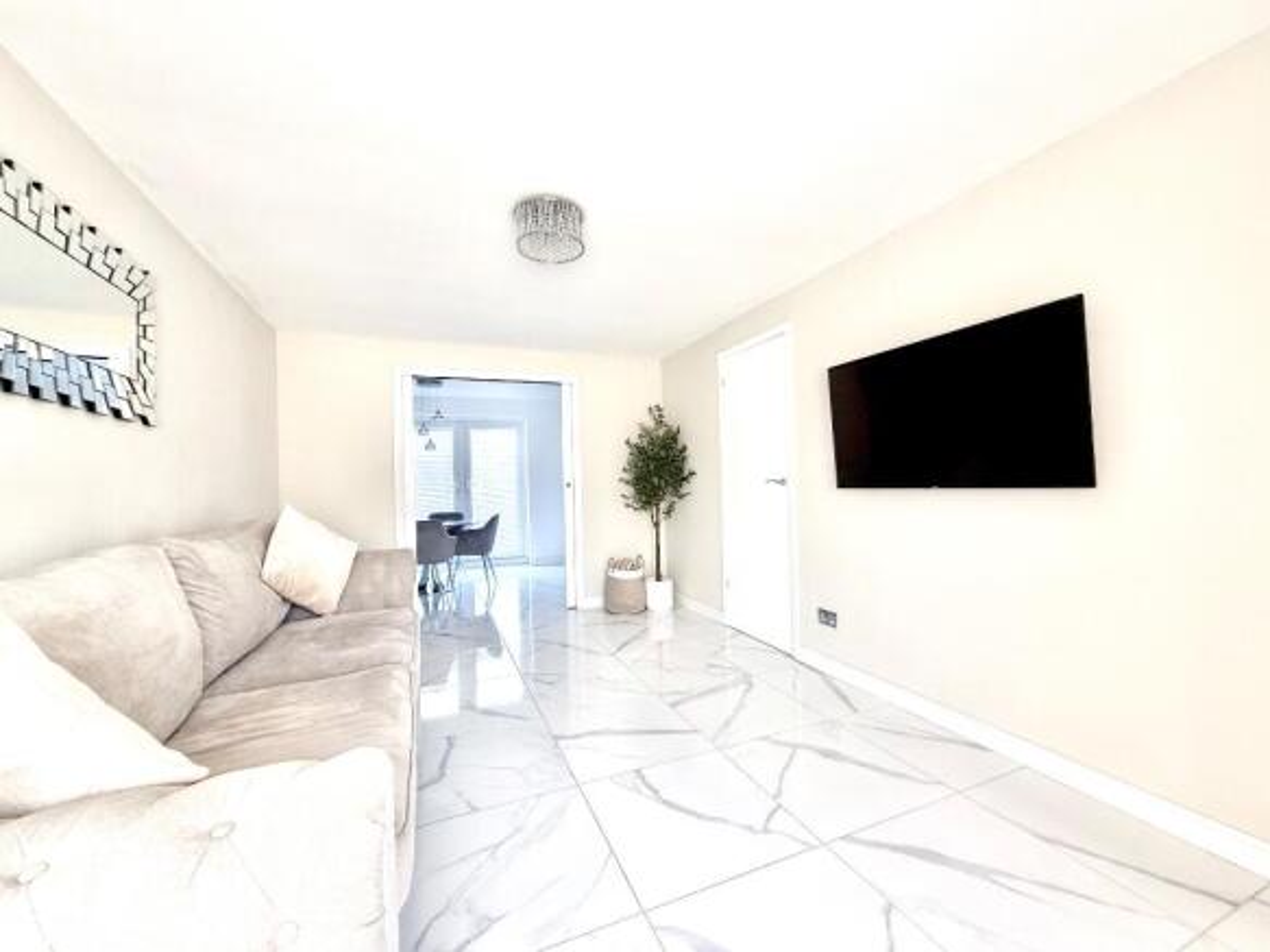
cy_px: 476
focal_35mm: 14
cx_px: 635
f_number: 2.2
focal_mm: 2.22
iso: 125
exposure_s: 1/99
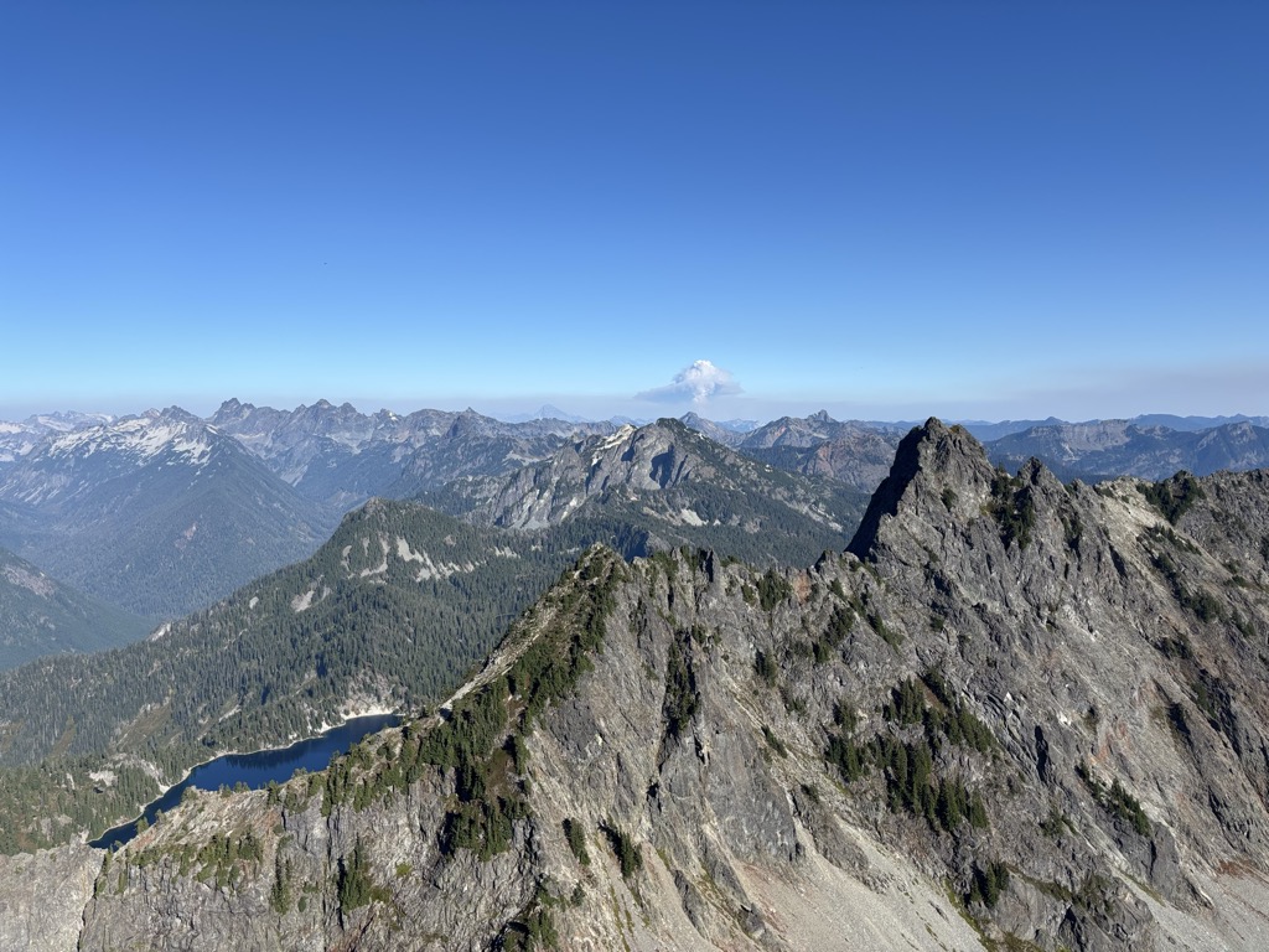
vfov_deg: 53.1
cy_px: 476
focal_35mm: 26
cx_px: 634
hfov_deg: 67.3
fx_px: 953
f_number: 1.6
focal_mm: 5.96
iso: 50
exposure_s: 1/3650
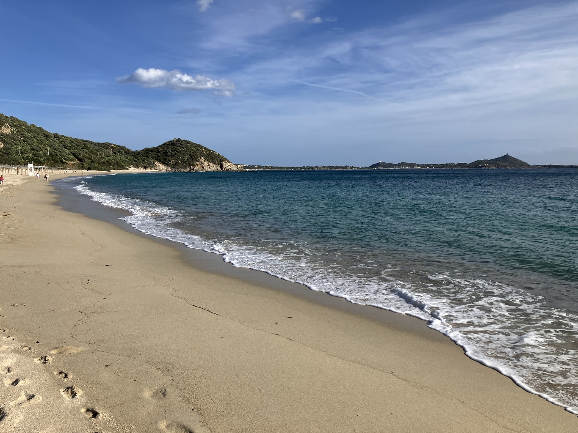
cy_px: 216
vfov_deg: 49.8
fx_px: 468
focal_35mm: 28
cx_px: 289
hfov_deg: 63.4
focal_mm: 3.99
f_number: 1.8
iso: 32
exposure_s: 1/3472
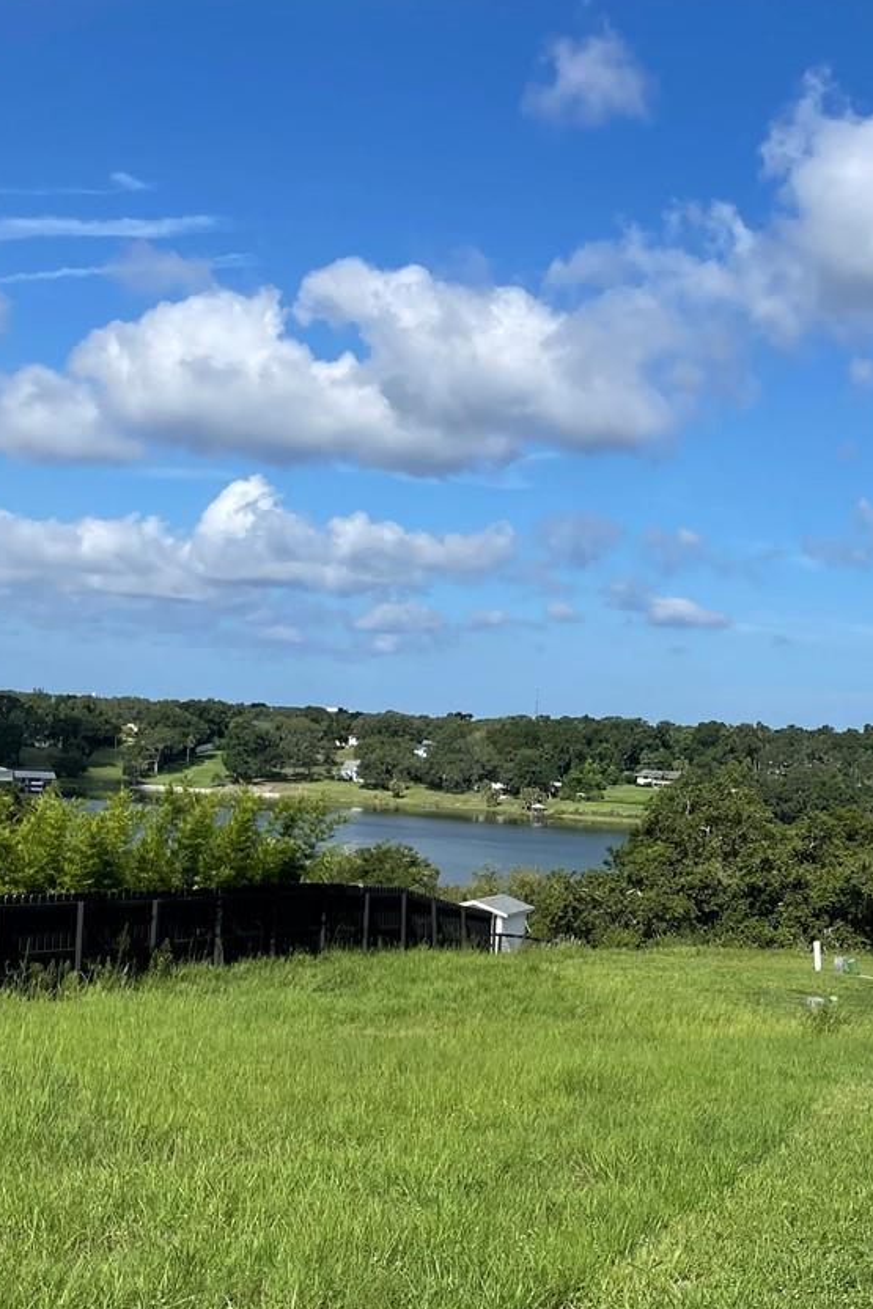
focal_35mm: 52
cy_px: 774
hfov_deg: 25.1
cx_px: 812
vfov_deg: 38.1
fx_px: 1891
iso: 32
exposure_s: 1/4292
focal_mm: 4.2
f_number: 1.6
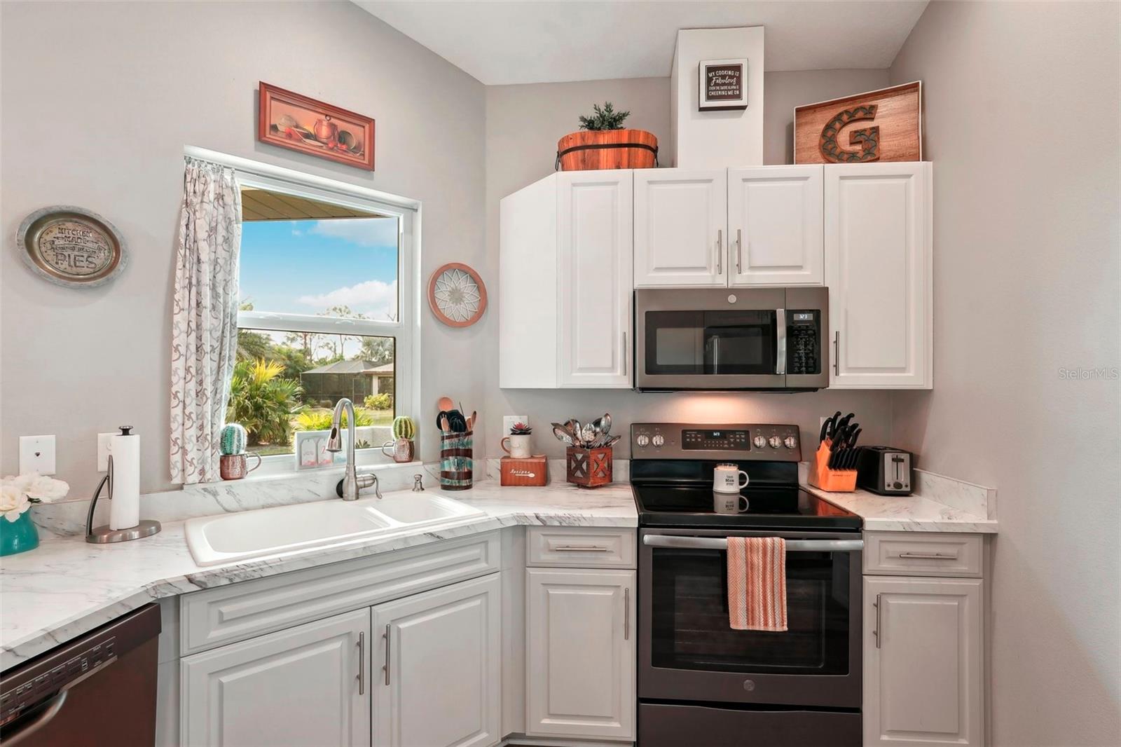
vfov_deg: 73.7
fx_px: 498
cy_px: 374
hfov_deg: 96.7
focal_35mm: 16
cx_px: 560
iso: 400
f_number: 8
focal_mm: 16
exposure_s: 1/15
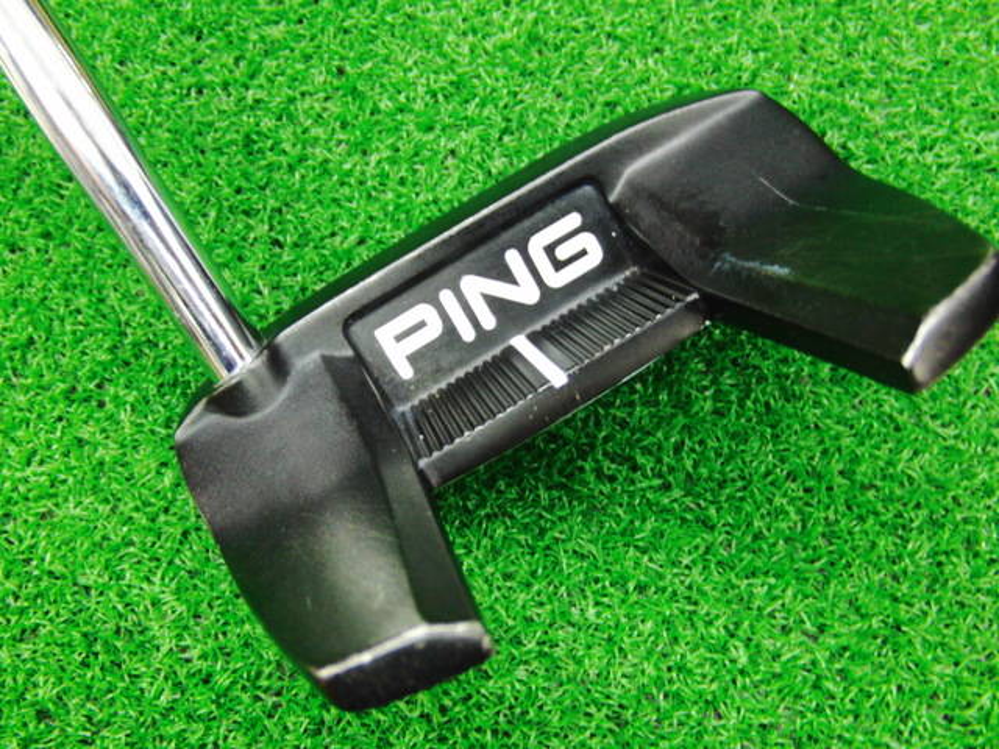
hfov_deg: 50.1
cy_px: 374
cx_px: 500
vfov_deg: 38.7
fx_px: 1068
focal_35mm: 37
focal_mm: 6.42
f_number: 3.6
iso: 400
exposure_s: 1/15
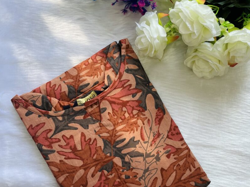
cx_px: 125
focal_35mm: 35
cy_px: 121
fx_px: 253
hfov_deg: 52.6
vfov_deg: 40.3
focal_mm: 5.1
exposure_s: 1/100
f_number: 1.6
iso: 64
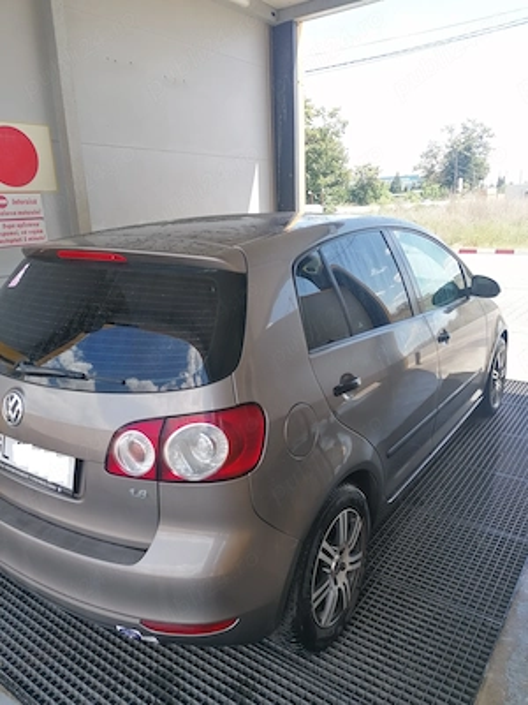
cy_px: 352
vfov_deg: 65.3
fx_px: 549
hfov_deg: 51.4
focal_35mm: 27
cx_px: 264
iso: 50
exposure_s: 1/160
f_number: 1.8
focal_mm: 4.75
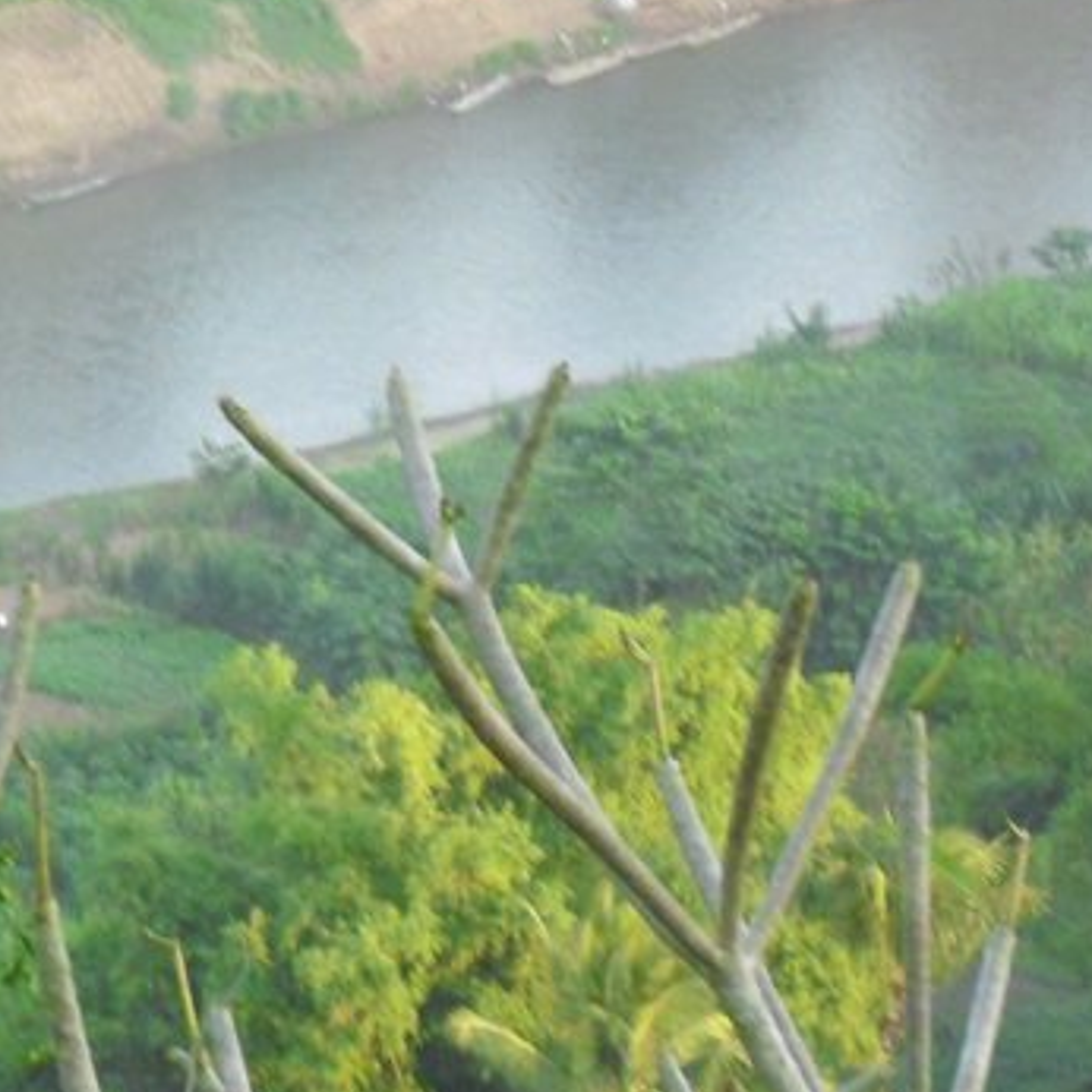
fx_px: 8244
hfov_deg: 7.5
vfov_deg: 7.6
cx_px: -155
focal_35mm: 231
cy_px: 697
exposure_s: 1/100
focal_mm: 18.6
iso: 400
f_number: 5.2
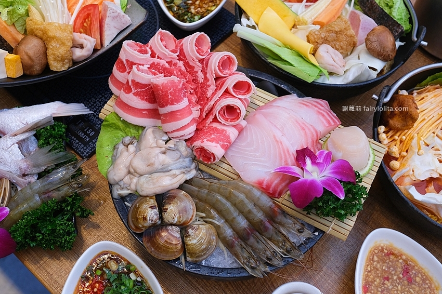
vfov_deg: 37.8
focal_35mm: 35
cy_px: 147
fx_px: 430
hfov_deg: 54.5
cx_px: 221
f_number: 5
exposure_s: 1/58
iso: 1250
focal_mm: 23
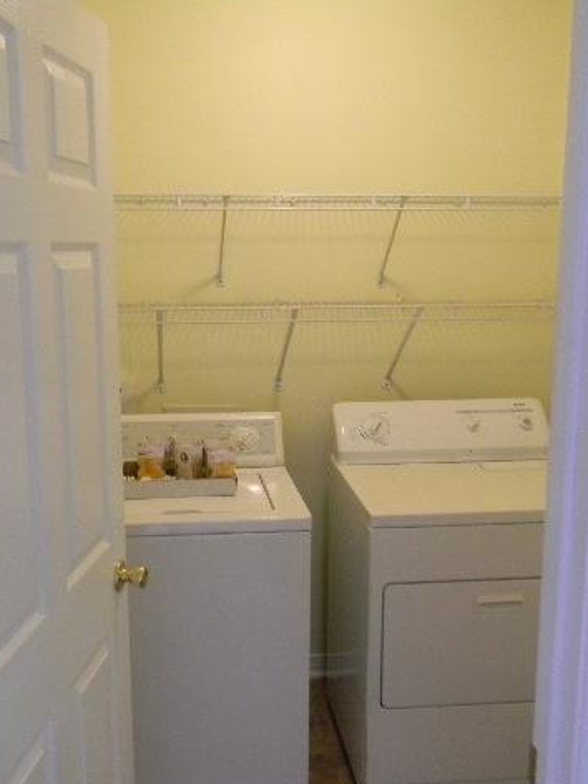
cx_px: 246
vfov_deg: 49.0
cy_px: 397
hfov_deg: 37.6
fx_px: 861
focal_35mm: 38
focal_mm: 5
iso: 400
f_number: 3.5
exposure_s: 1/22.2
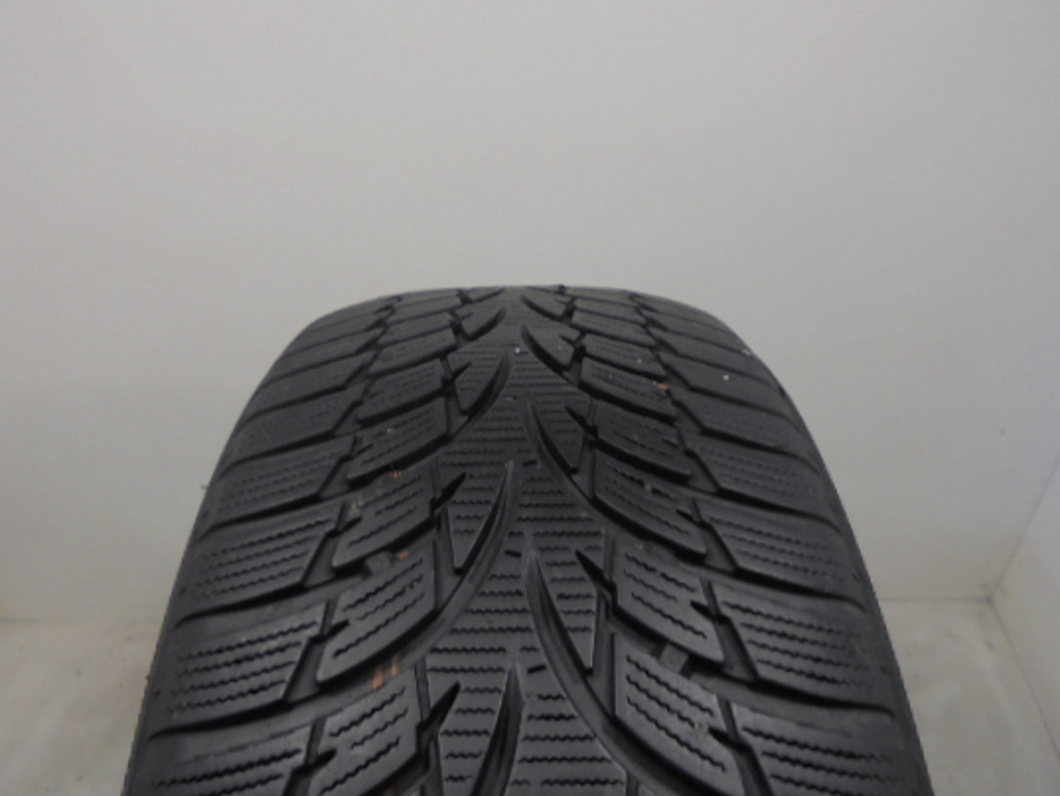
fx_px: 949
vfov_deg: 45.3
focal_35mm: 31
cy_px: 336
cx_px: 499
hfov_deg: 58.3
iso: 100
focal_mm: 4.6
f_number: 3.5
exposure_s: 1/30
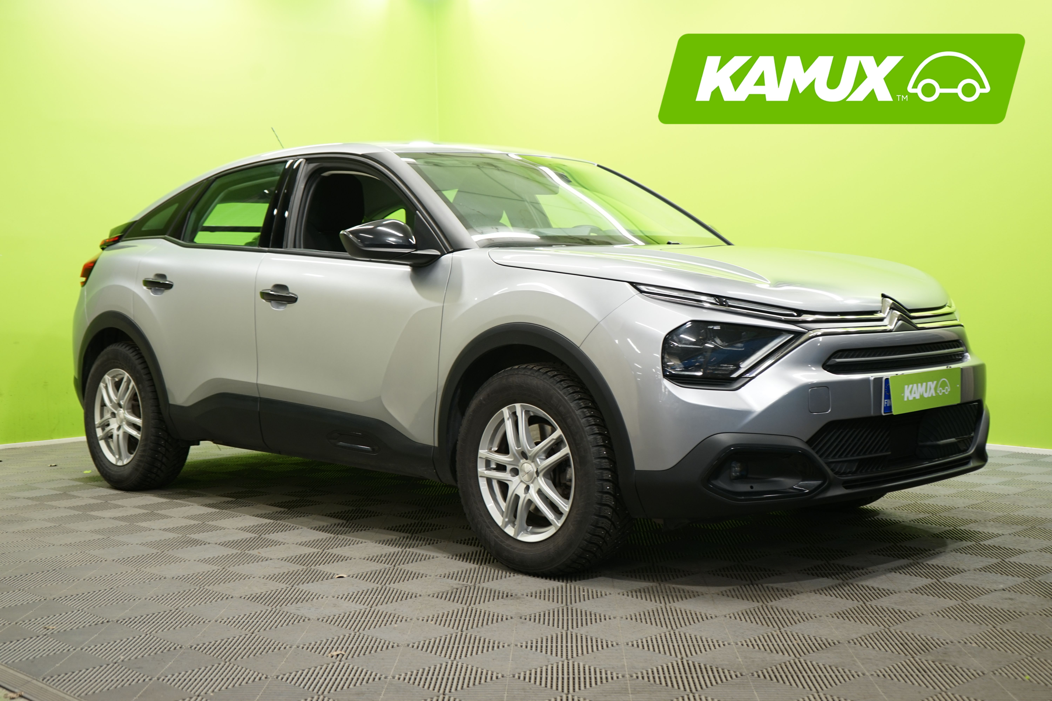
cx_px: 526
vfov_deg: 29.2
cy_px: 350
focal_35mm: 46
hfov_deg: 42.7
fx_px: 1344
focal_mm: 46
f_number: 5
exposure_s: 1/13
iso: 320
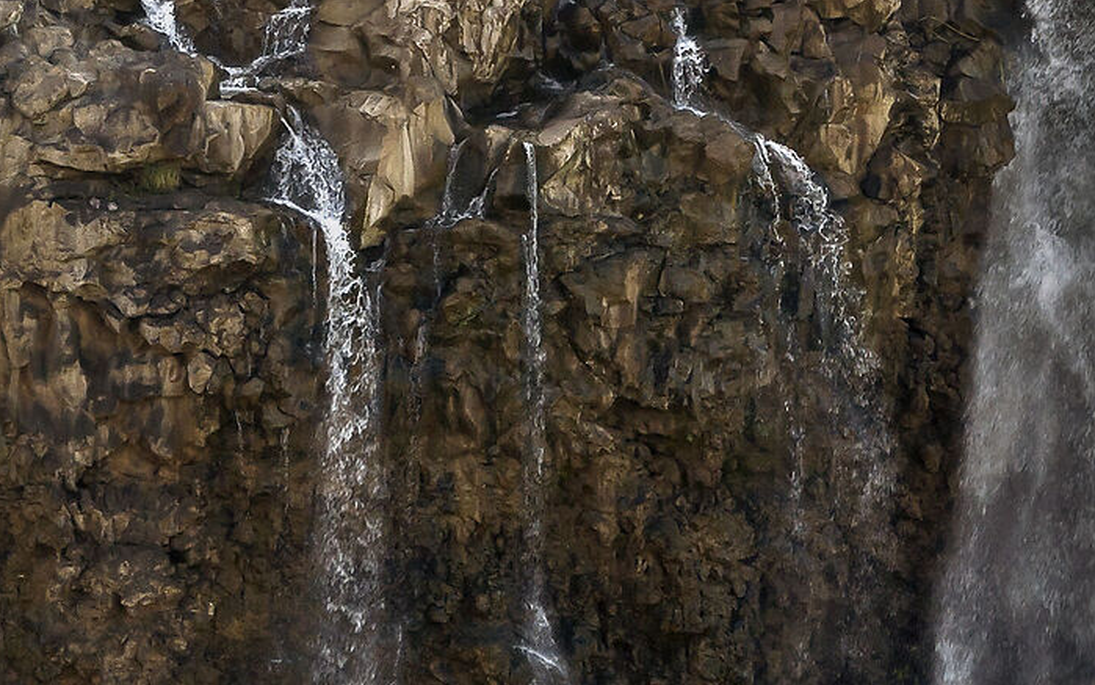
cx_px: 497
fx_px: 10953
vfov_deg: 3.6
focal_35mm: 367
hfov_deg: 5.7
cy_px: 231
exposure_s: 1/160
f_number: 13
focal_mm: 105
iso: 400
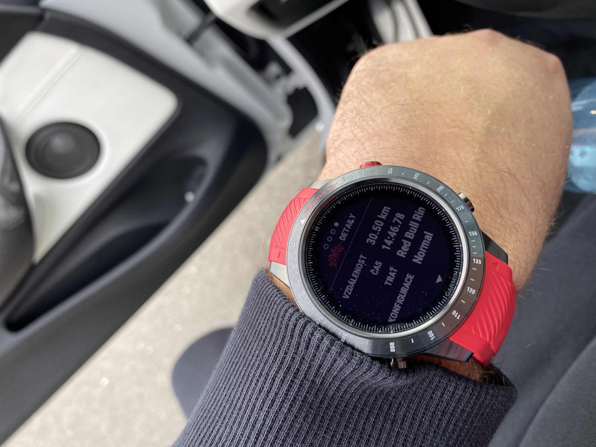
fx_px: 448
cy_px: 224
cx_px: 298
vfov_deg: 53.1
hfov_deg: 67.3
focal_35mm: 26
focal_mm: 4.25
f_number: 1.8
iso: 32
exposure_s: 1/197
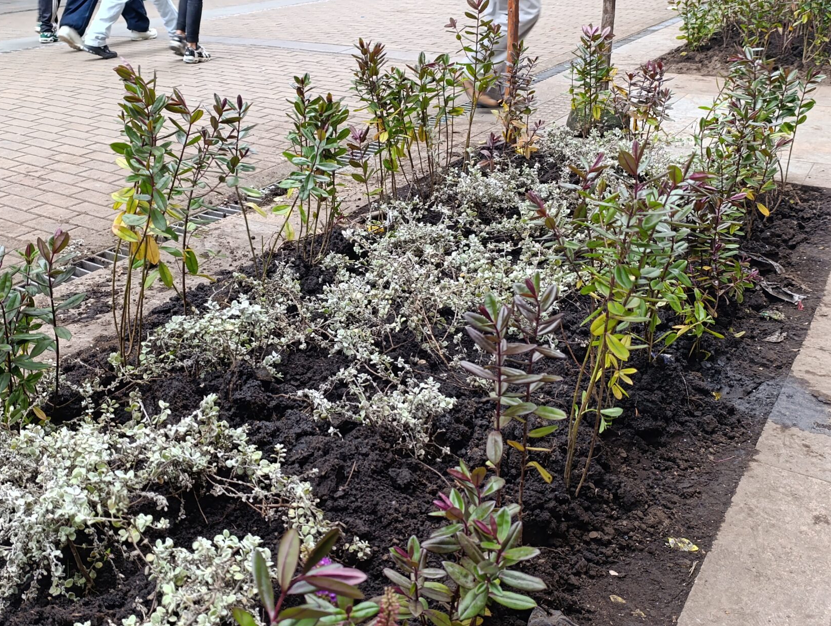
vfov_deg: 39.7
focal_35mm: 36
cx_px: 344
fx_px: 865
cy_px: 270
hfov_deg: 51.0
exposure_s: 1/120
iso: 320
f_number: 1.6
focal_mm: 6.14
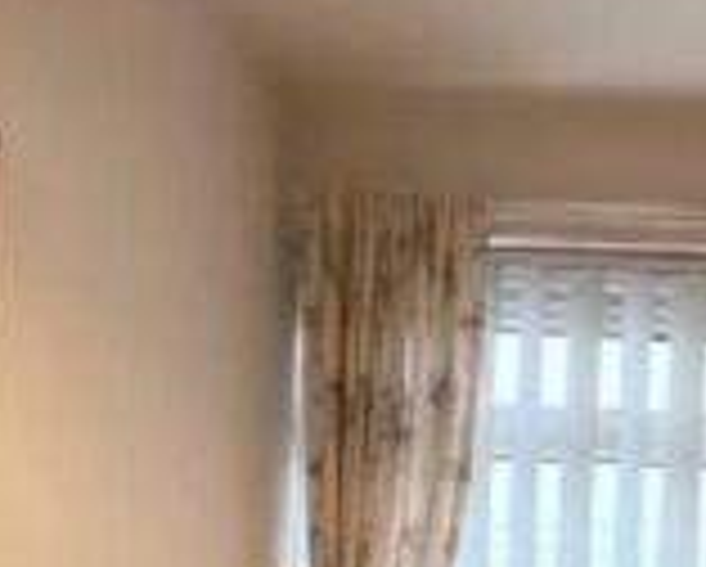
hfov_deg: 36.7
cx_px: 654
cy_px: 709
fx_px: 983
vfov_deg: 27.6
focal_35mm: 47
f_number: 1.8
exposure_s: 1/100
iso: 160
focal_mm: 1.57
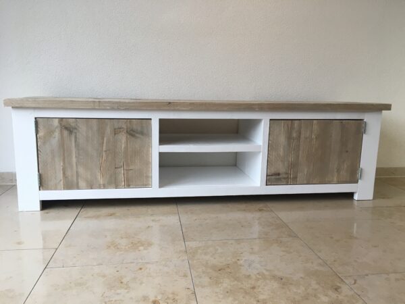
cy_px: 152
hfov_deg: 61.7
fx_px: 339
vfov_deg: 48.2
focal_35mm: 29
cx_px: 202
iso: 32
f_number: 2.2
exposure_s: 1/33
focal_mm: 4.15
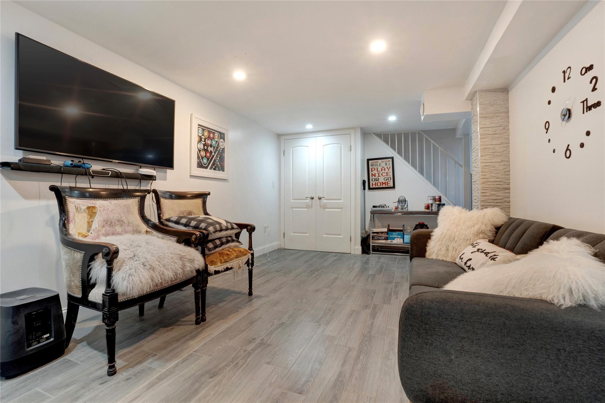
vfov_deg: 77.3
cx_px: 302
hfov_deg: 100.4
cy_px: 202
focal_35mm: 15
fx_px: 252
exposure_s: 1/5
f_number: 9
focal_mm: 10
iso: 800
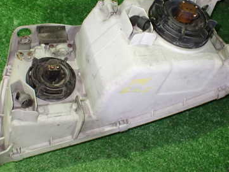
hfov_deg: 38.2
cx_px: 119
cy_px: 61
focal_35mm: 50
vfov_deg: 29.0
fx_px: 331
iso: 1000
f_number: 2.3
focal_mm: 5.4
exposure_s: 1/30
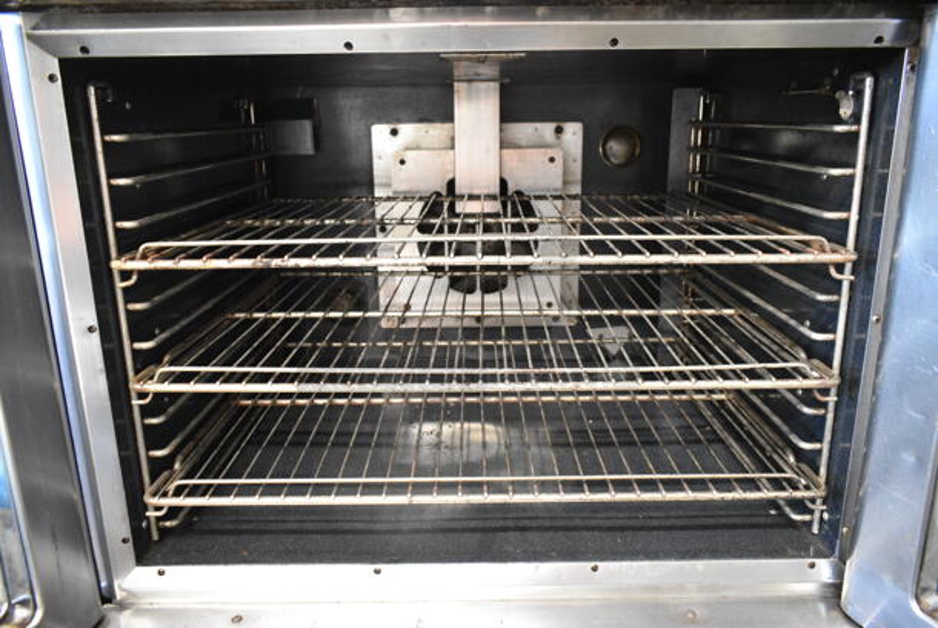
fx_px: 704
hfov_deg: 67.3
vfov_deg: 48.0
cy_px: 314
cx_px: 469
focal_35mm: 27
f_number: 3.5
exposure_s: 1/30
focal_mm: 18
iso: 2800
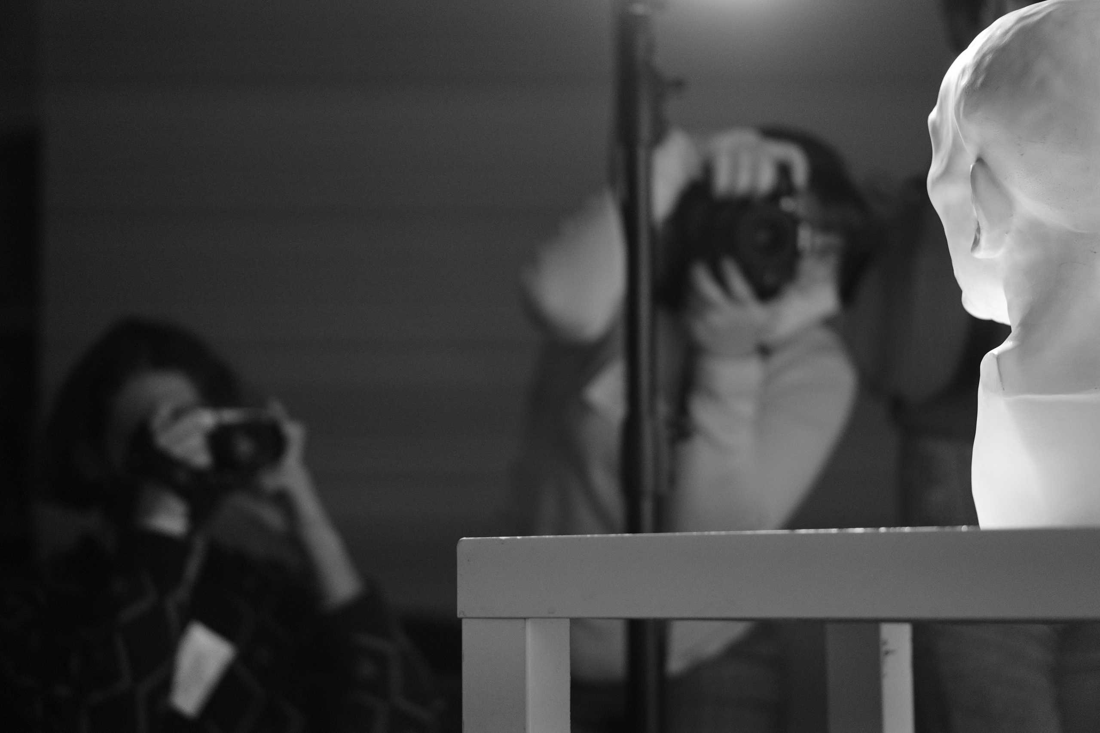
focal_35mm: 75
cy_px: 366
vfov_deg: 18.2
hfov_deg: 27.0
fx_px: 2292
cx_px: 550
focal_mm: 50
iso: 800
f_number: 1.8
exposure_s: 1/800
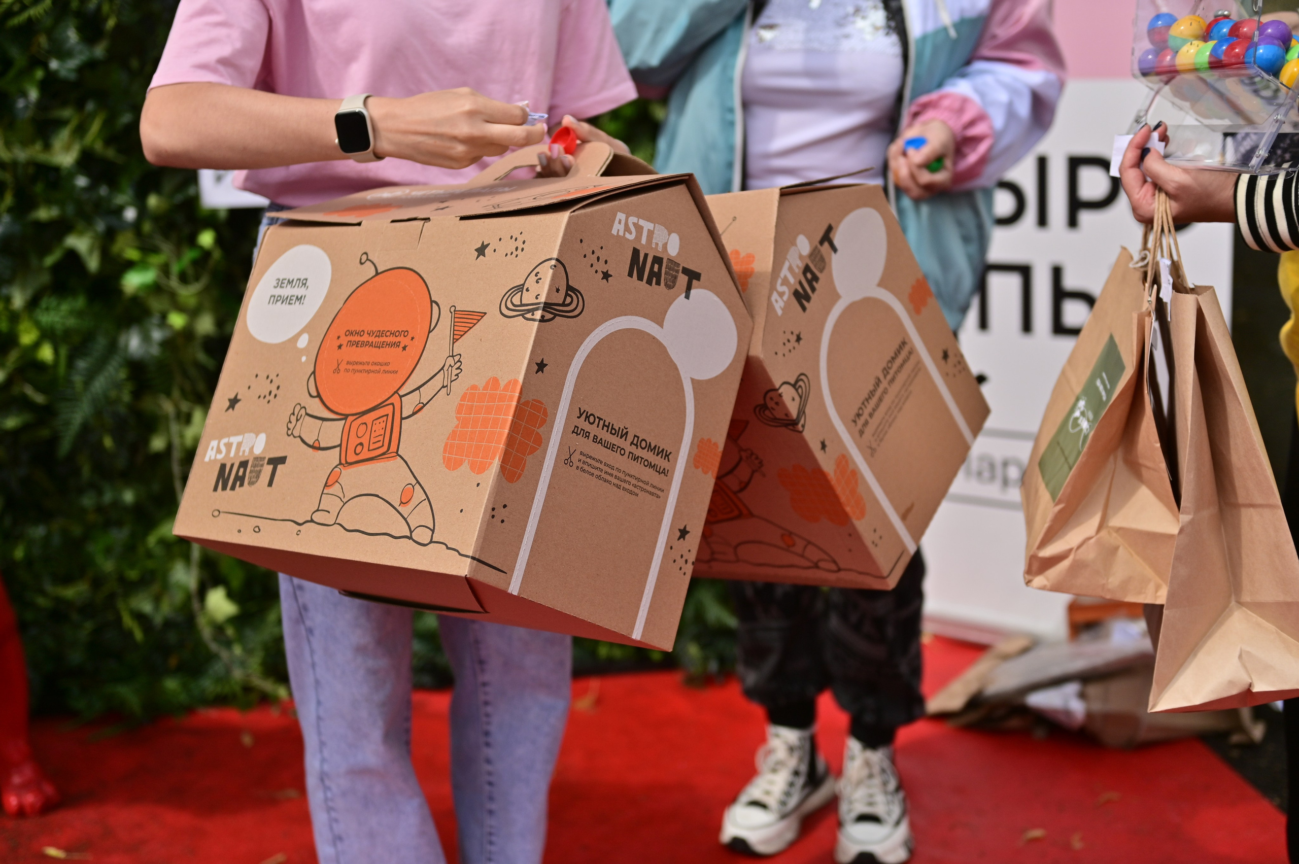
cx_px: 650
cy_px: 432
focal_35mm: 50
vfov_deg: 27.0
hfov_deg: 39.6
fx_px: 1803
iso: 160
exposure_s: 1/5000
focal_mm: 50
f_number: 2.8
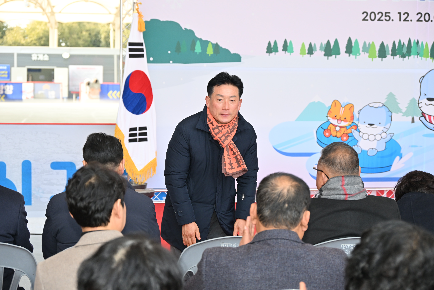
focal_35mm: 83
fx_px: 1001
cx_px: 217
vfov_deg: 16.5
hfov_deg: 24.5
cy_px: 145
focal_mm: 83
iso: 800
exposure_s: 1/250
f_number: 6.3
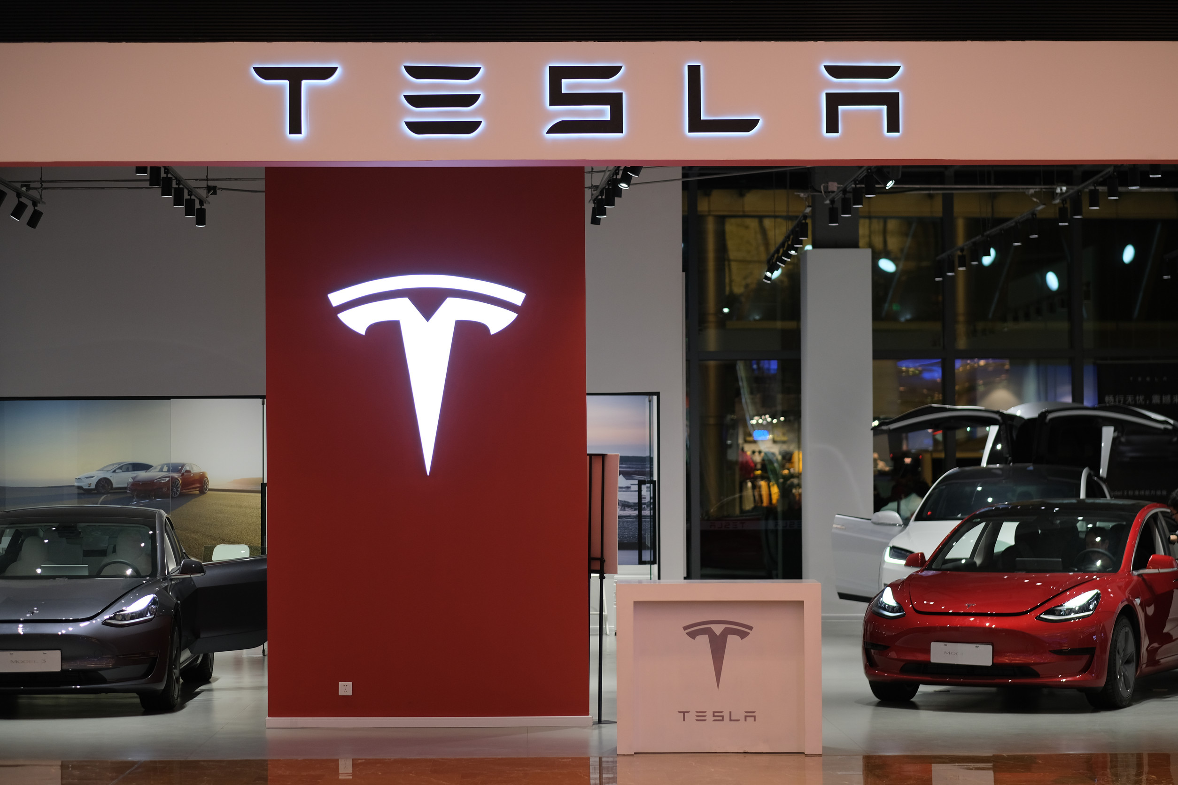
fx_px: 2748
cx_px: 589
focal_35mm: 84
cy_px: 392
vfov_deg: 16.3
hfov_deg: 24.2
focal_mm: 56
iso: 320
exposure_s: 1/170
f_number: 2
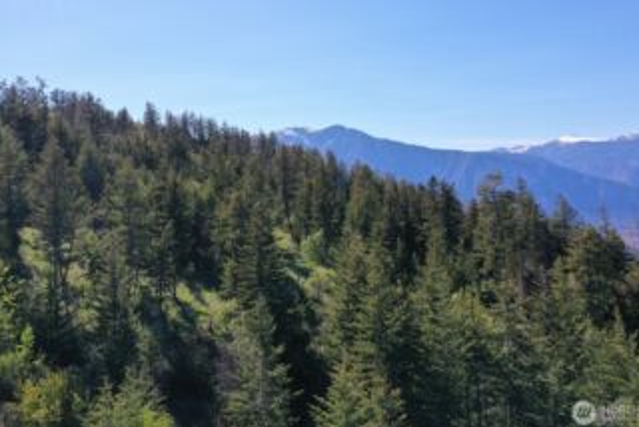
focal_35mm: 35
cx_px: 288
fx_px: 622
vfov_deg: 37.7
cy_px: 165
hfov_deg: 54.3
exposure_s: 1/400
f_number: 5.6
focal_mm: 10.26
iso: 100
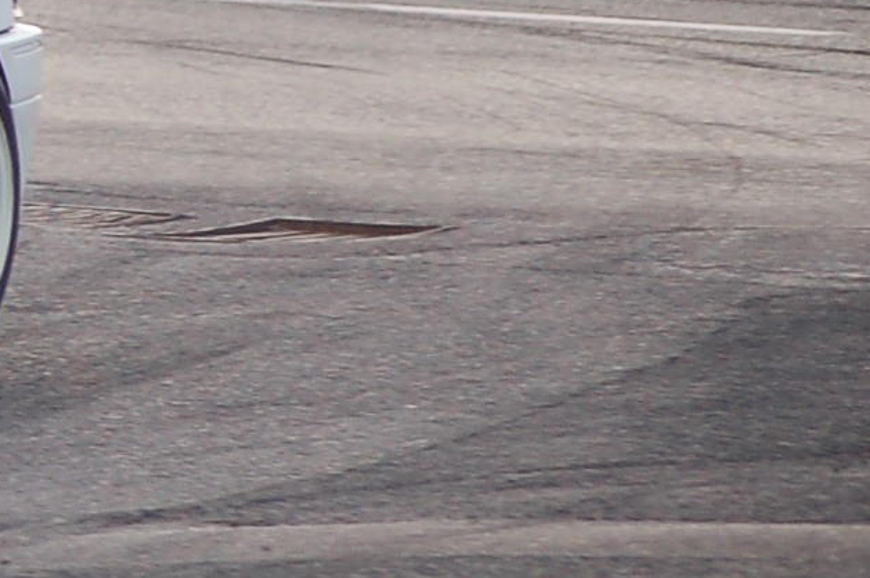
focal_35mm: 617
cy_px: -29
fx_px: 14895
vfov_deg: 2.2
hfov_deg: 3.3
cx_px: -1199
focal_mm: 86
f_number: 4.5
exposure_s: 1/640
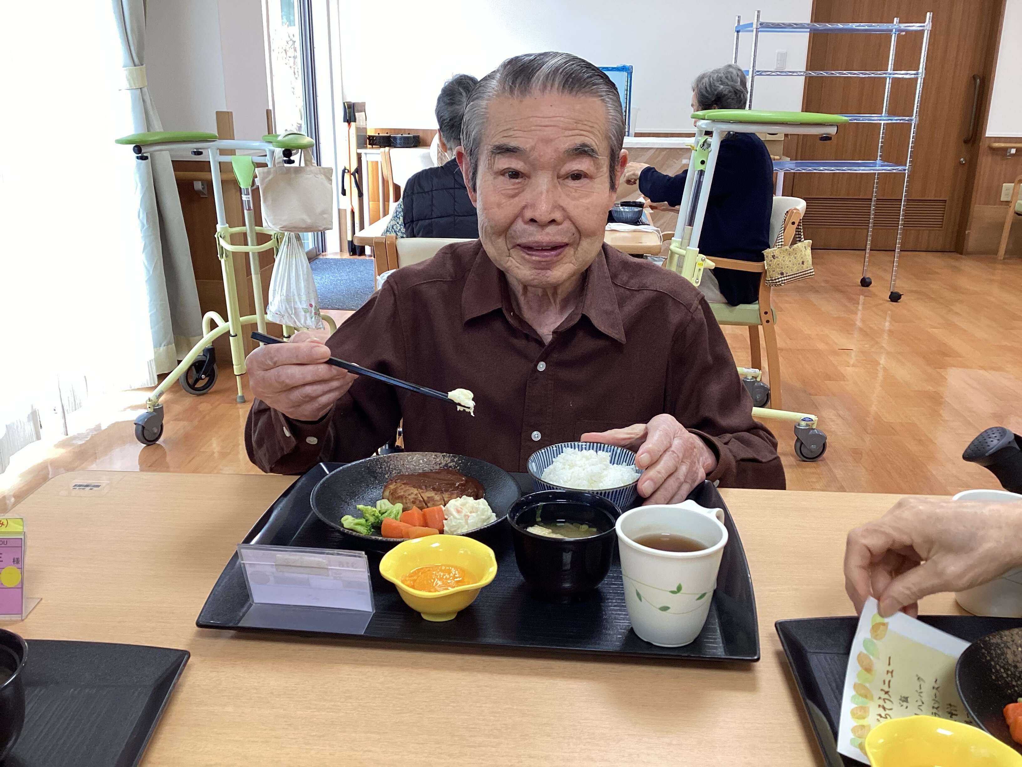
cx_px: 511
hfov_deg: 58.4
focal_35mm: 31
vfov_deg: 45.4
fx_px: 915
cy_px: 384
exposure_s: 1/60
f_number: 2.4
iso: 80
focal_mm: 3.3
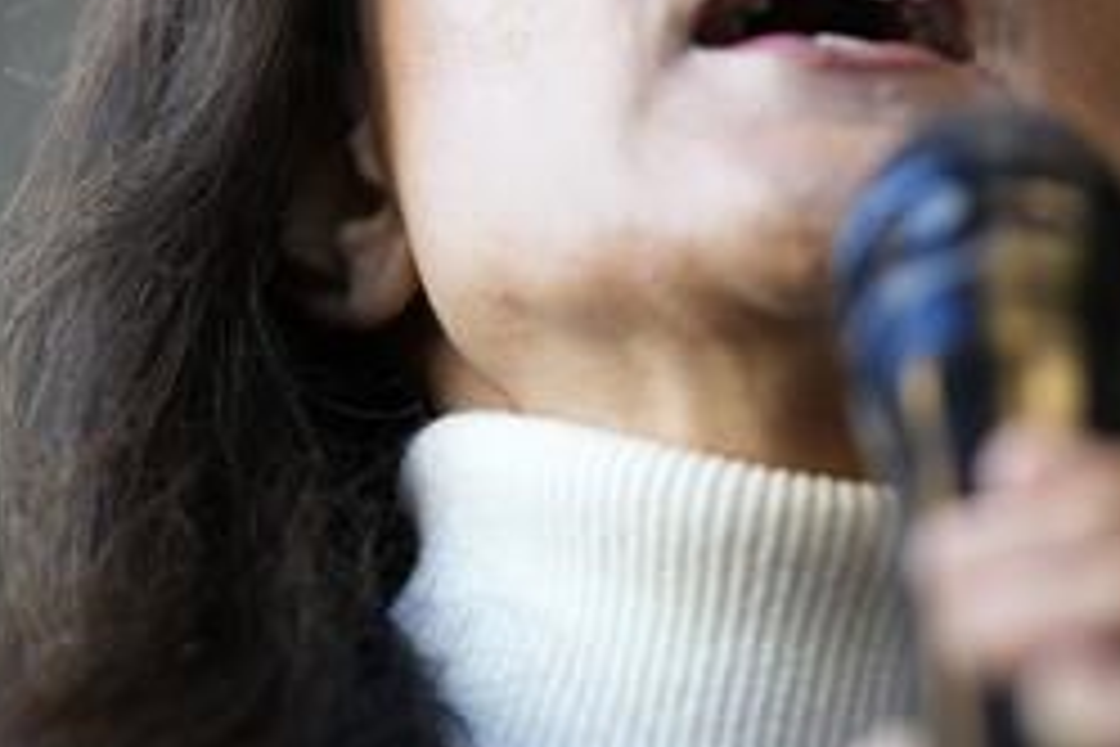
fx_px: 10981
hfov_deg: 5.8
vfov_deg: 3.9
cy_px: 106
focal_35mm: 353
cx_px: 423
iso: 400
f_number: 1.8
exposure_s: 1/250
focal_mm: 135
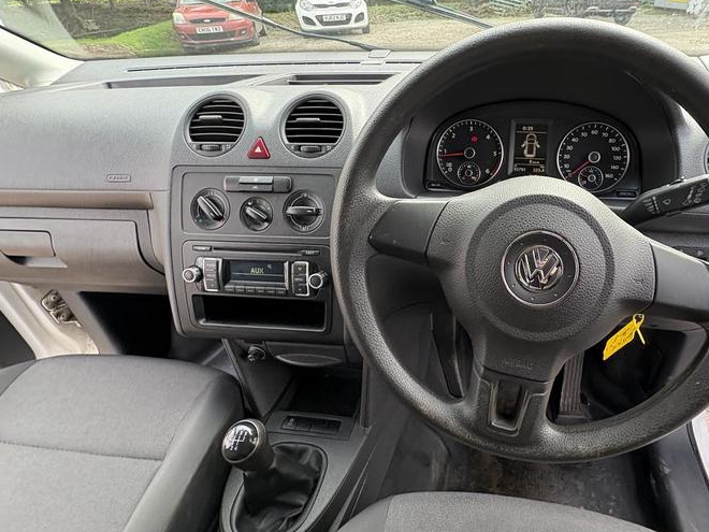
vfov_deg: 68.6
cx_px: 463
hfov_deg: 82.3
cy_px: 246
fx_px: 389
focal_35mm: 19
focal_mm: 2.22
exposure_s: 1/99
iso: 125
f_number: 2.2
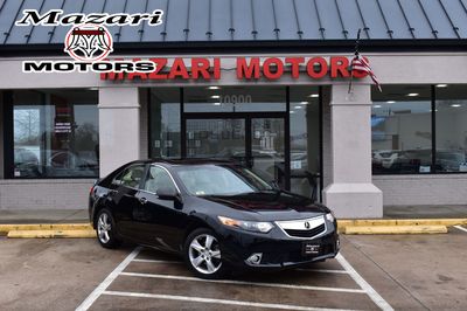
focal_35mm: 44
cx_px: 234
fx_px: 564
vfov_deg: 30.8
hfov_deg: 45.0
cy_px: 156
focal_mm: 29
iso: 400
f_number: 10
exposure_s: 1/200
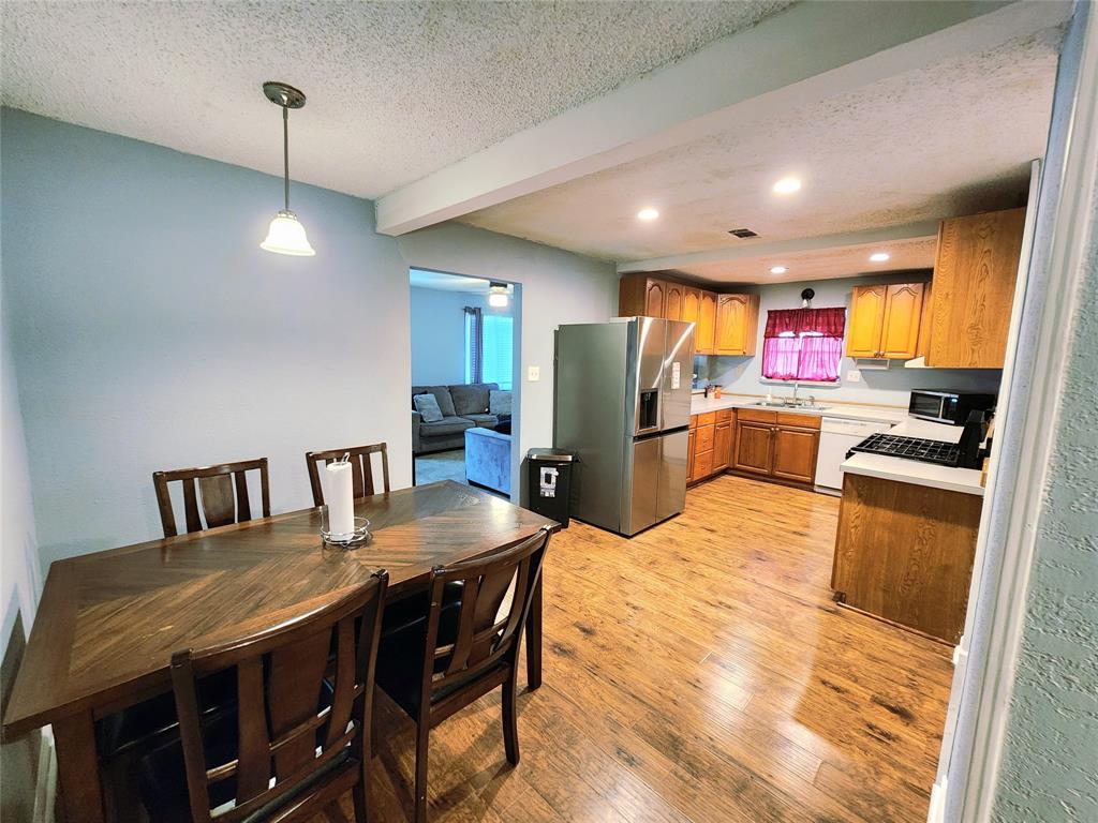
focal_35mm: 13
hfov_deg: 106.2
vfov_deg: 89.9
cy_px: 412
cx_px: 549
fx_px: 412
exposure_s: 1/30
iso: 500
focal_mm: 2.2
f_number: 2.2
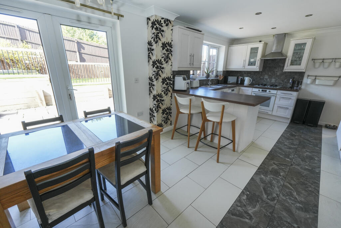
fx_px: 142
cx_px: 170
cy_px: 114
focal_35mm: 15
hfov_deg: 100.4
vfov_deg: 77.3
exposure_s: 1/60
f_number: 4
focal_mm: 10
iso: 200
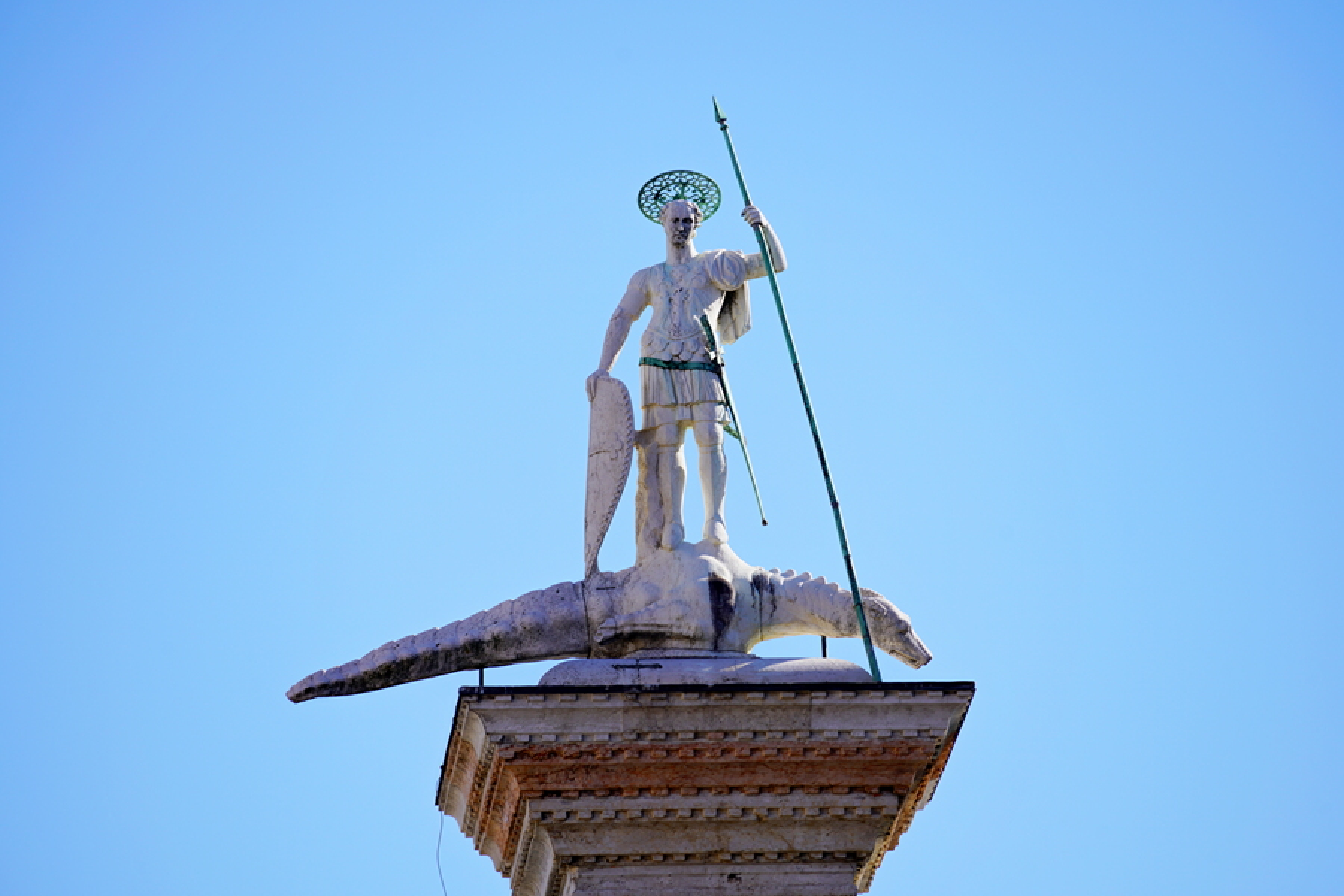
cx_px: 672
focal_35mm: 300
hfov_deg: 6.9
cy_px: 448
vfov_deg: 4.6
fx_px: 11199
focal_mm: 300
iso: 100
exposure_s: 1/400
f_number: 7.1
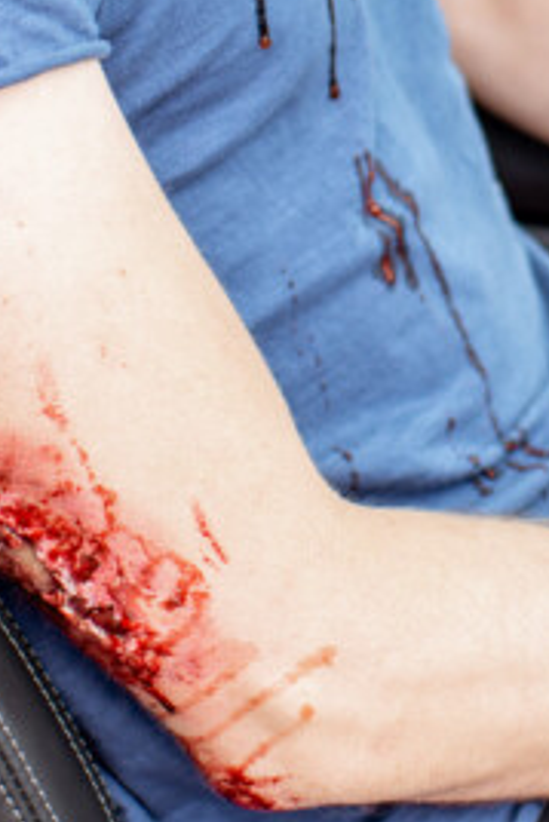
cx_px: 618
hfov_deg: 8.7
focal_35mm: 157
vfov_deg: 12.8
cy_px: -147
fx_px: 3586
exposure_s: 1/320
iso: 200
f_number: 2.2
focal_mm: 35
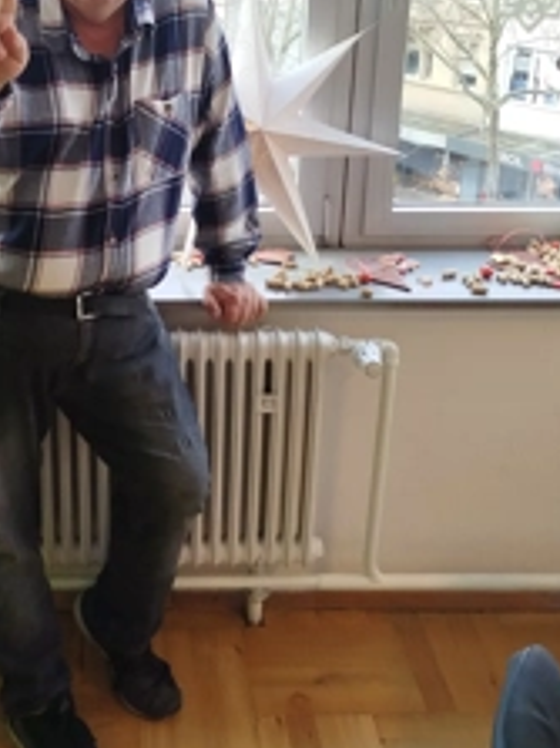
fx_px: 928
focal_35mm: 43
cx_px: 144
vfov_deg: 42.7
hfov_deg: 33.0
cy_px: 201
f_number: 1.7
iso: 80
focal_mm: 5.31
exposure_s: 1/50
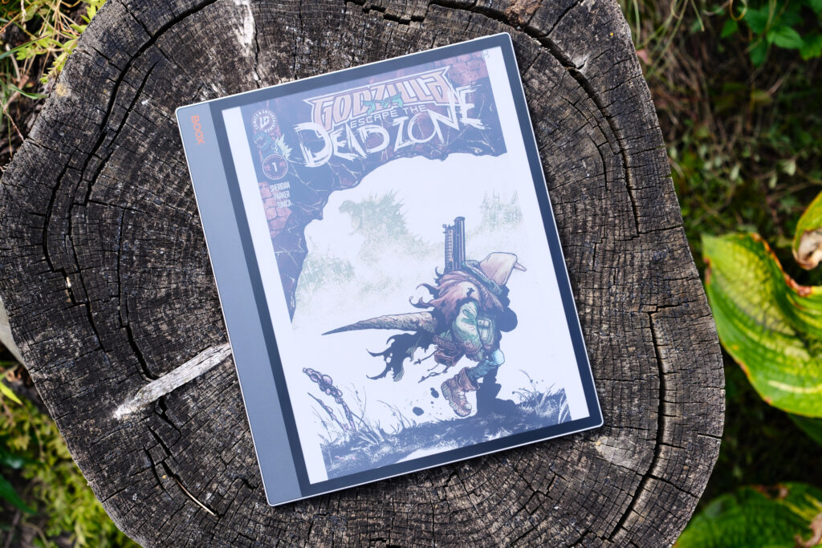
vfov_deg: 27.0
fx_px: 1142
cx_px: 411
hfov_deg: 39.6
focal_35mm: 50
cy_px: 274
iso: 125
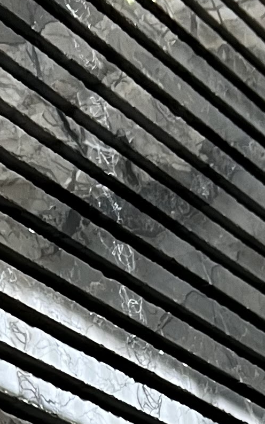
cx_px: 222
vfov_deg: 12.2
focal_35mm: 140
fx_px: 1618
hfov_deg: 9.3
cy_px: 984
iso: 80
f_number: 1.5
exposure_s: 1/50
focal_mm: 5.7
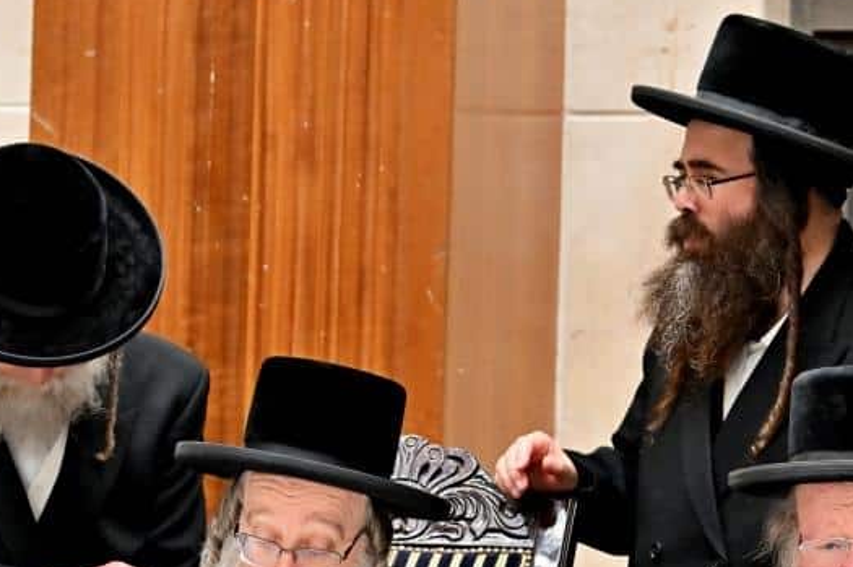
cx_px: 522
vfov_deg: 4.3
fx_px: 7622
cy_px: 507
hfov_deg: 6.4
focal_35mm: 322
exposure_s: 1/250
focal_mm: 110
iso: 800
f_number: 2.8
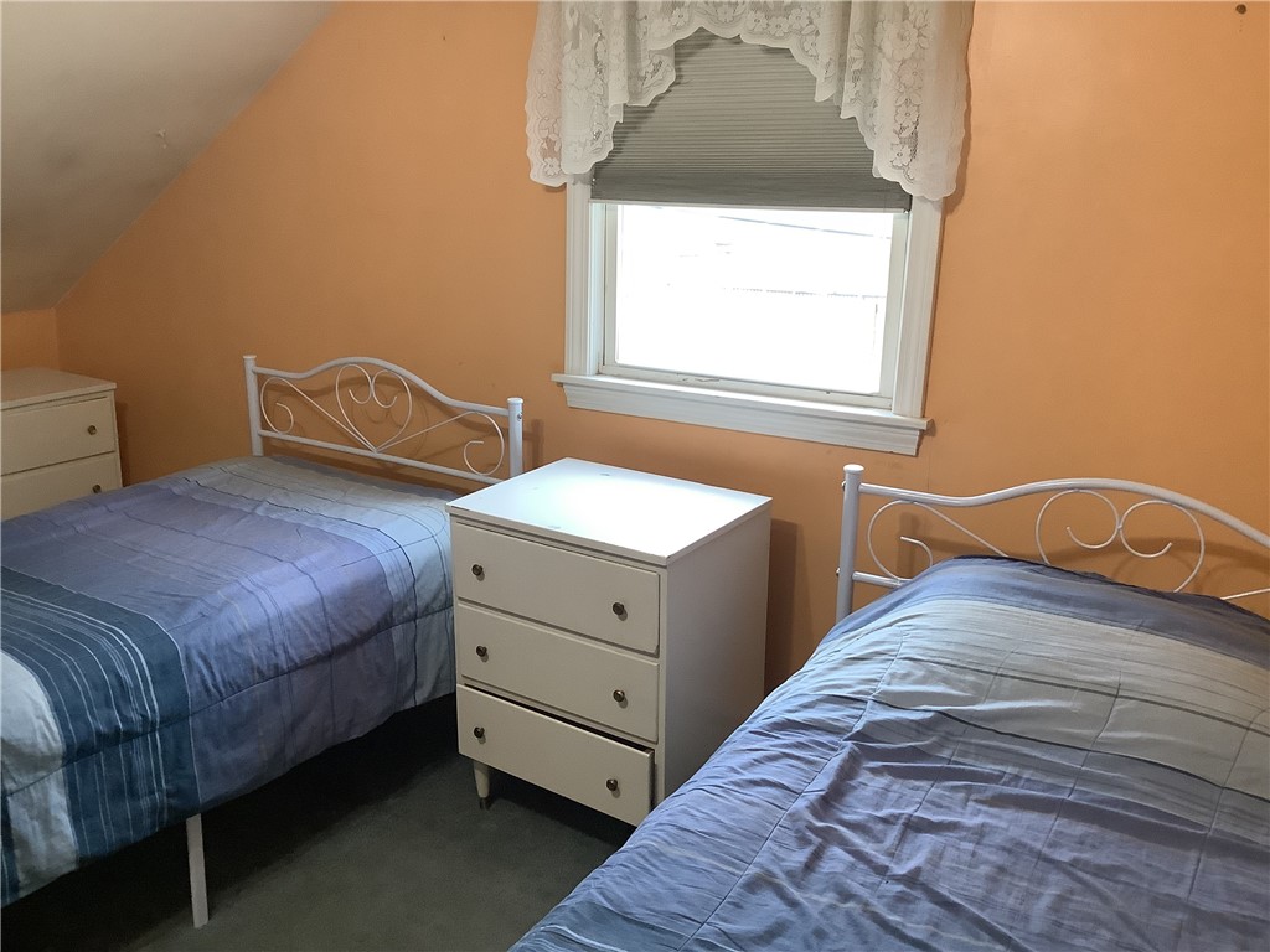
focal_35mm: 31
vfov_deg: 45.4
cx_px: 635
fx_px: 1137
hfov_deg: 58.4
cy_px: 476
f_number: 2.4
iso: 250
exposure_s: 1/60
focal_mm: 3.3
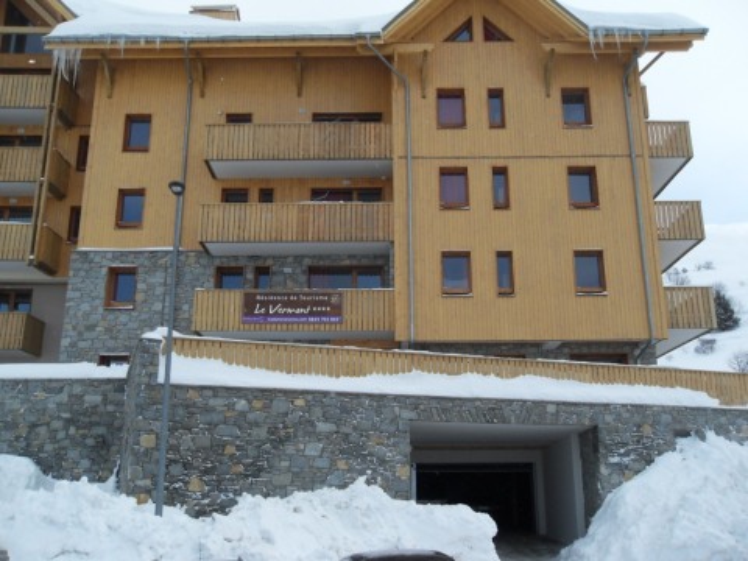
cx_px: 374
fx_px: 756
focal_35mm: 35
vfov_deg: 40.7
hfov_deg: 52.6
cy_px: 280
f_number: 8.2
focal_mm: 6.3
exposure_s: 1/90
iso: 80
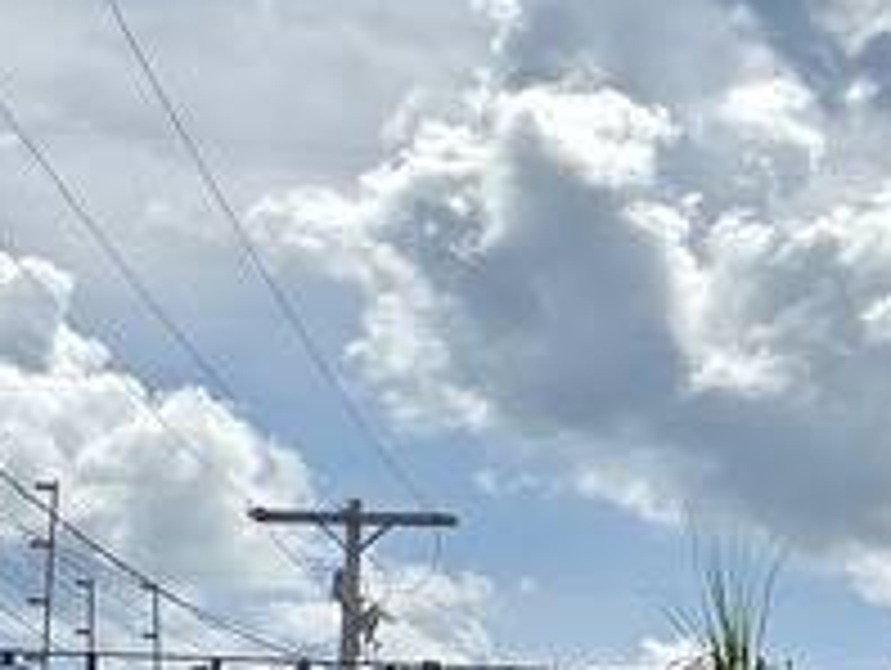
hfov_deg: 10.3
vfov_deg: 8.8
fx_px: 4304
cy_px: 805
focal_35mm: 167
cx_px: 2142
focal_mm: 6.3
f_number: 1.7
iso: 12
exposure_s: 1/1636
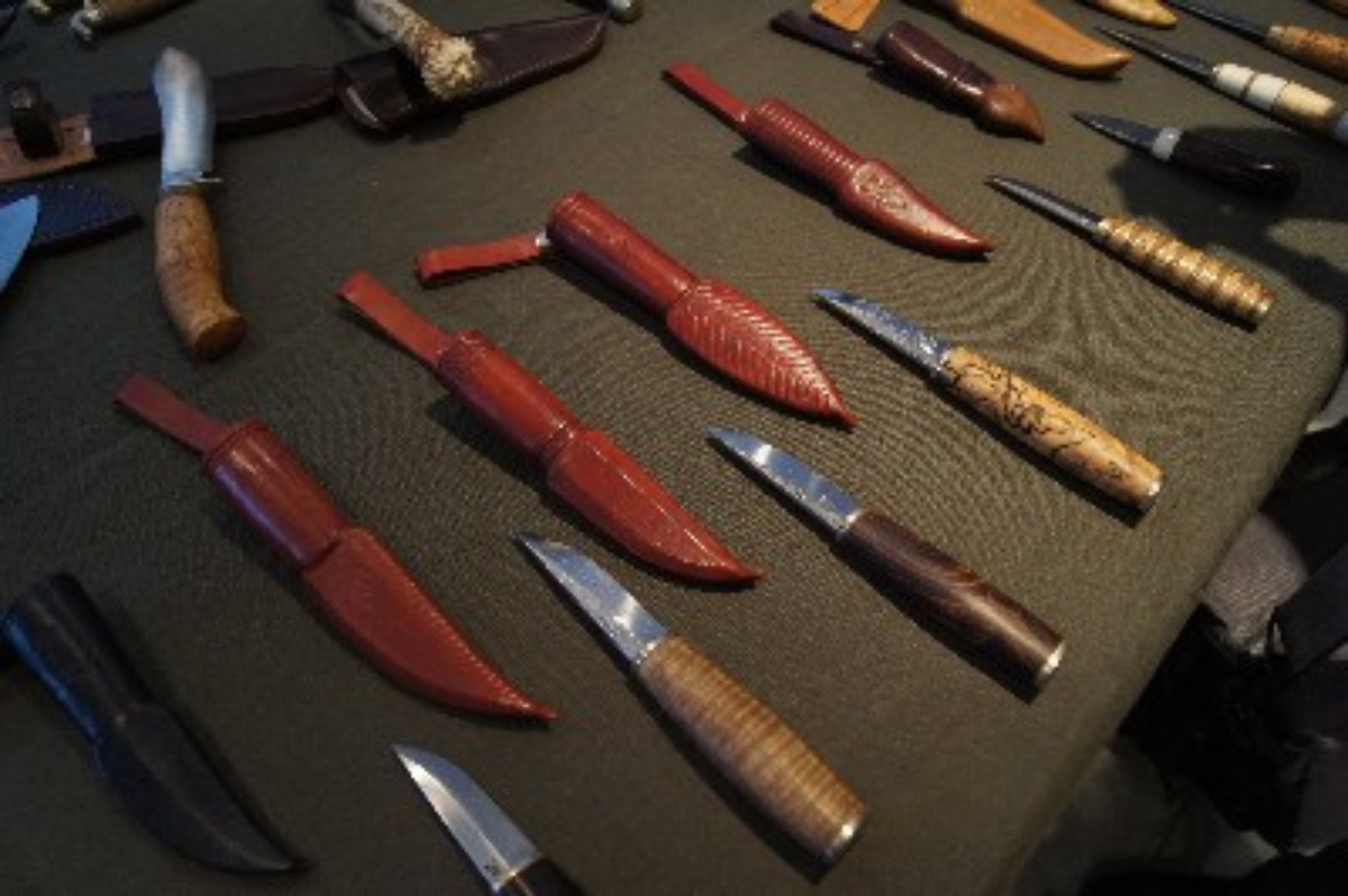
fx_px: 1010
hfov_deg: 67.4
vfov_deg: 47.9
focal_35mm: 27
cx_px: 674
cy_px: 448
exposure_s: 1/30
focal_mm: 18
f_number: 5
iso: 800
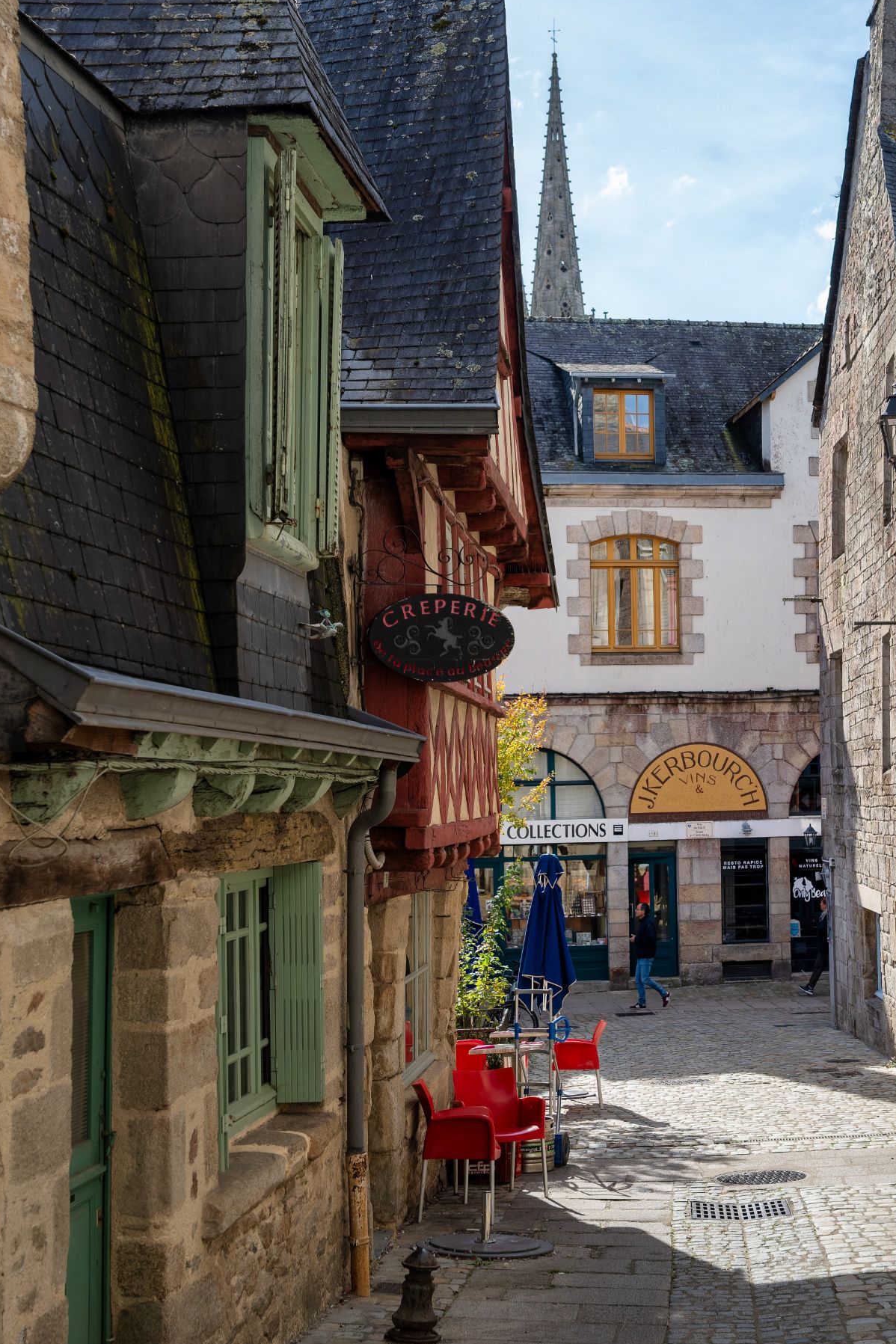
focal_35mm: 49
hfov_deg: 27.5
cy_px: 697
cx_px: 472
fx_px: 1829
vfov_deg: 40.3
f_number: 6.3
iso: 200
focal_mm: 43
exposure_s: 1/500
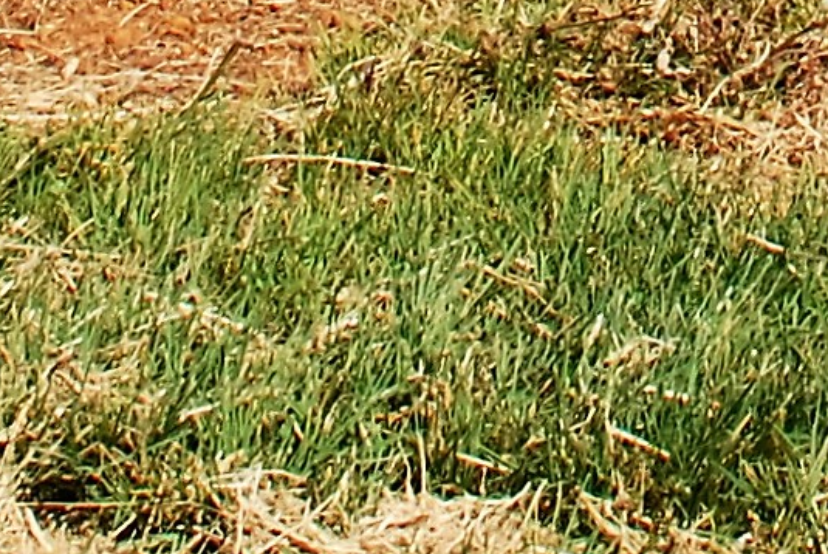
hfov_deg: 9.7
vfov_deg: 6.1
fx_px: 4789
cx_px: 994
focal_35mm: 208
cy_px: -1126
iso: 100
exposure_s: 1/320
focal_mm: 20
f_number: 9
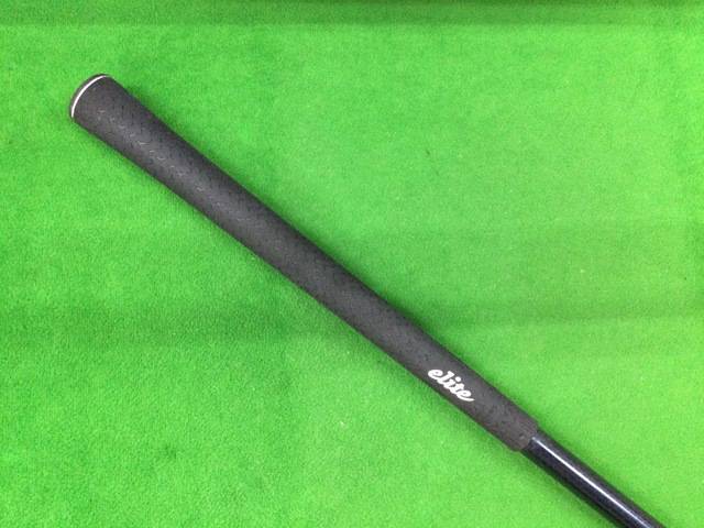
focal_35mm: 31
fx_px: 630
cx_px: 352
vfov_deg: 45.4
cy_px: 264
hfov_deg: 58.4
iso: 200
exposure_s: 1/30
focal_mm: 3.3
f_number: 2.4
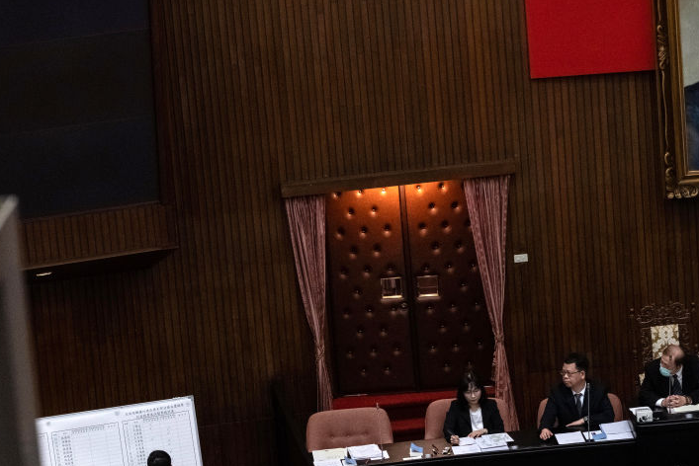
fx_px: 2952
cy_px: 278
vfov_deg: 9.0
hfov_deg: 13.5
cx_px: 412
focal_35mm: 152
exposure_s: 1/160
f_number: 5.6
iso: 3200
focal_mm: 70
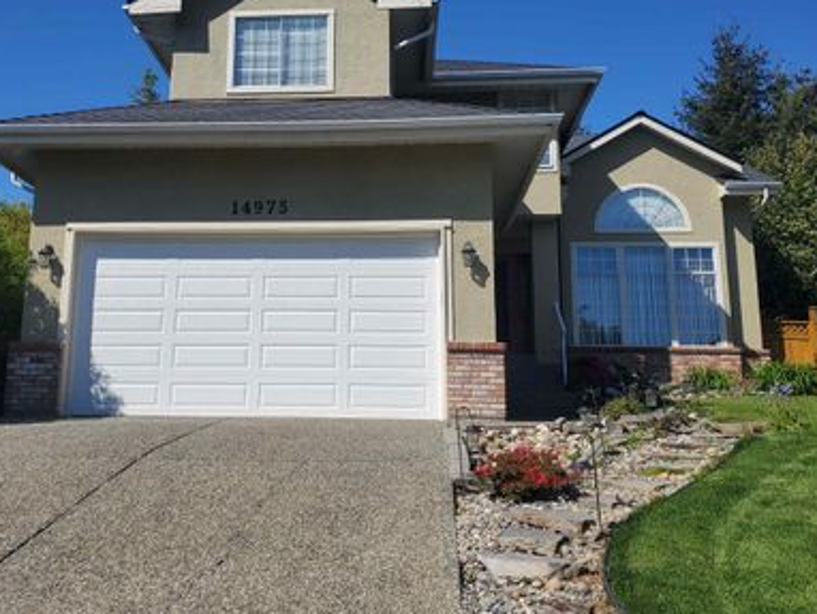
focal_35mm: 34
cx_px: 351
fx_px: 803
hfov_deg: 53.7
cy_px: 273
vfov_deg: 41.8
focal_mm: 4.3
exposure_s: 1/2548
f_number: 2.4
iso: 50
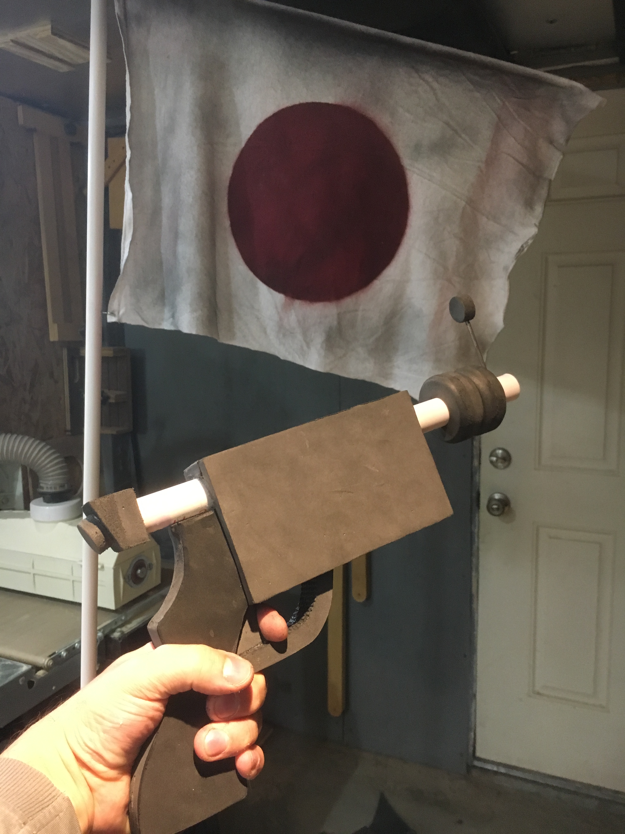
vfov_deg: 61.7
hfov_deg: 48.2
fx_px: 698
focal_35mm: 29
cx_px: 312
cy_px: 417
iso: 200
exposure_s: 1/30
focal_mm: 4.15
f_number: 2.2
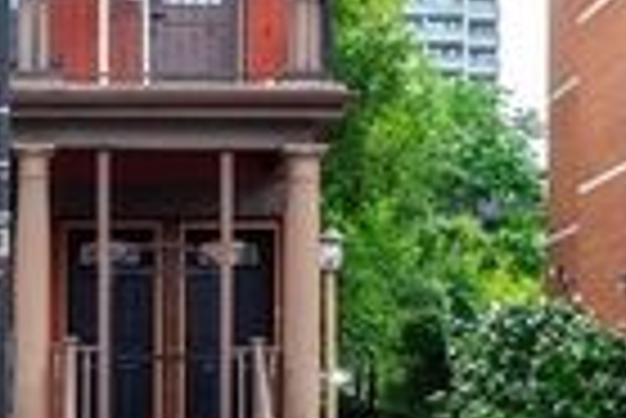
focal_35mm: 122
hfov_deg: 16.5
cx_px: 63
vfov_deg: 11.3
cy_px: 227
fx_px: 2124
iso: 400
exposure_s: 1/4000
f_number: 7.1
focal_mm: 34
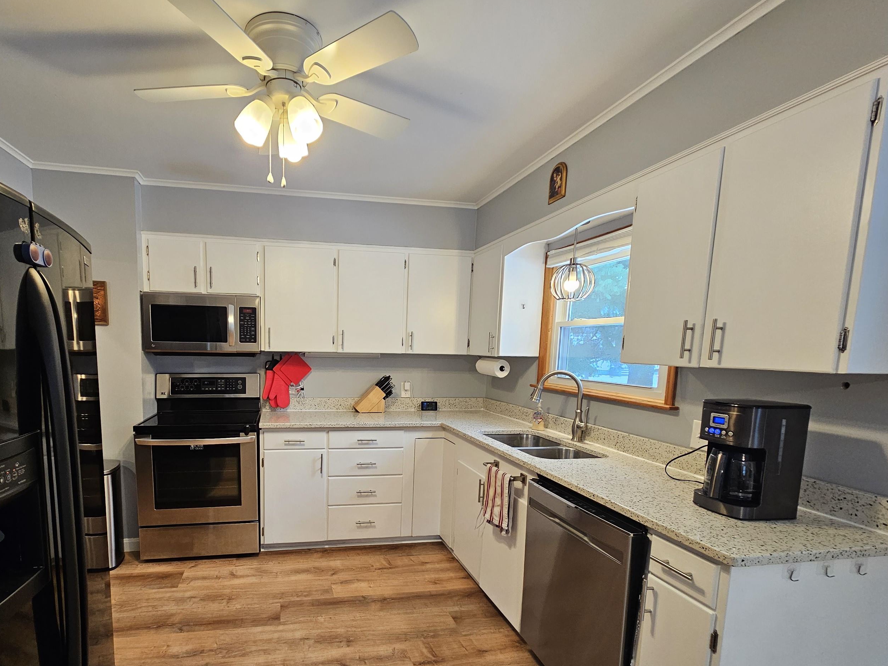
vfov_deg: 77.2
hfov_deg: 93.0
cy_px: 399
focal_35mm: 16
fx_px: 410
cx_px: 346
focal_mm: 2.2
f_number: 2.2
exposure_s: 1/60
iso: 200
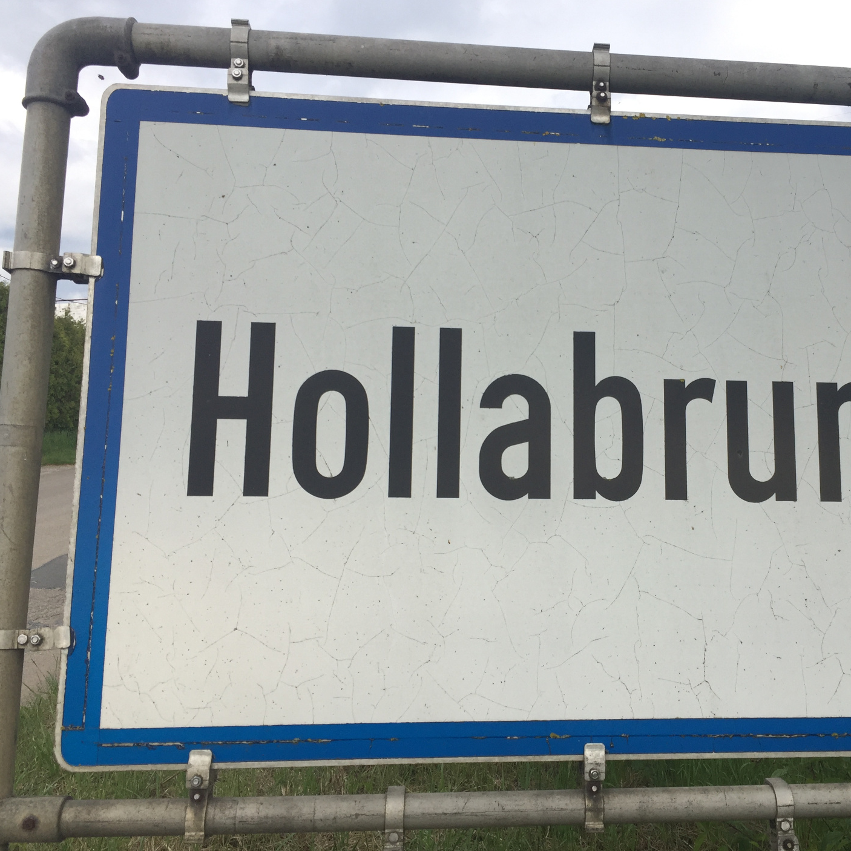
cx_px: 554
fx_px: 973
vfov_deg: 47.2
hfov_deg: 46.6
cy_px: 424
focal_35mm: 35
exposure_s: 1/1014
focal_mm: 4.15
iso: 32
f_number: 2.2
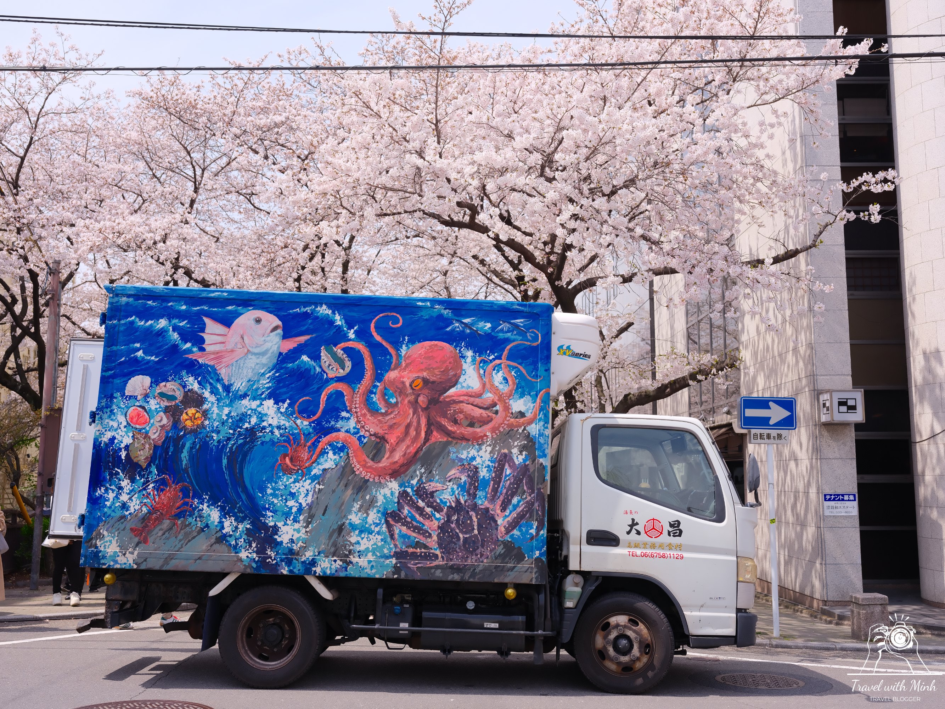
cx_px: 472
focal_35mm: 36
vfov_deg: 39.7
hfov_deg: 51.4
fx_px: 983
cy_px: 354
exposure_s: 1/400
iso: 200
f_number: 5.6
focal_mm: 45
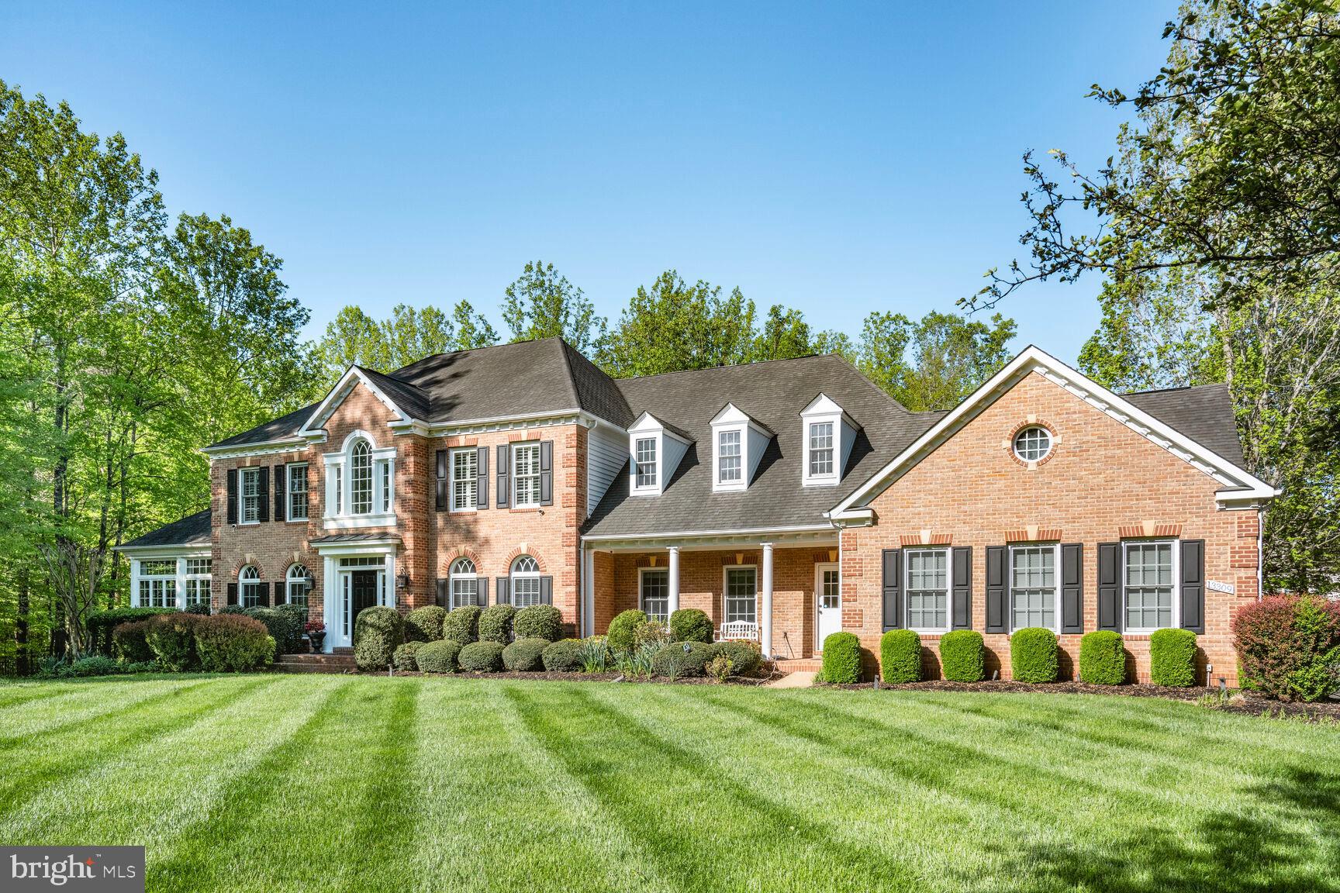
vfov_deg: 53.1
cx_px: 670
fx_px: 893
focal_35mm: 24
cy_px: 446
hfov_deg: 73.7
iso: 200
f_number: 9
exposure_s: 1/400
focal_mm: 24
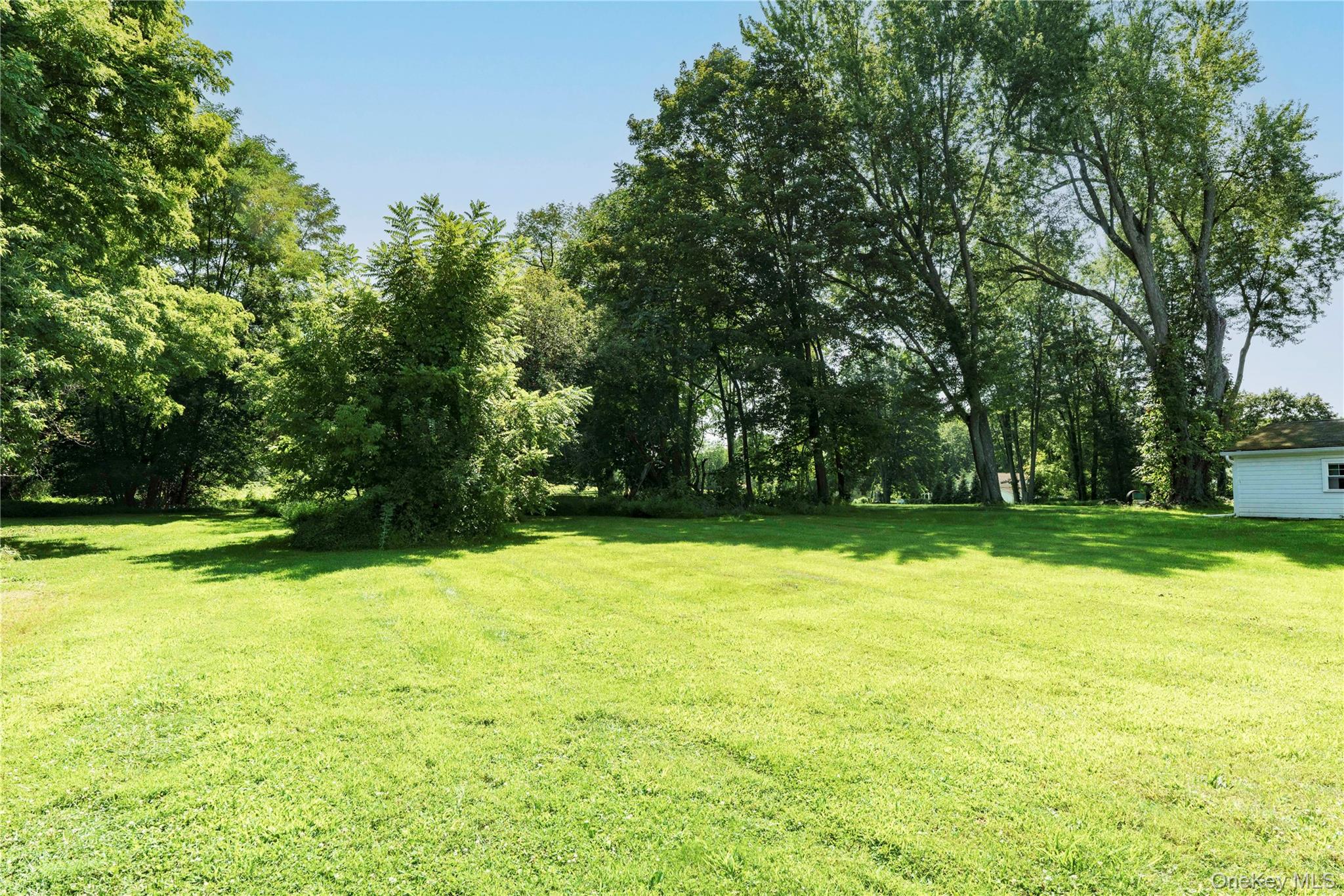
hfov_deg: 84.0
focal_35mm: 20
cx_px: 672
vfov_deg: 61.9
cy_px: 448
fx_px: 747
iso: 400
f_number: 10
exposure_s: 1/320
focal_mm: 20
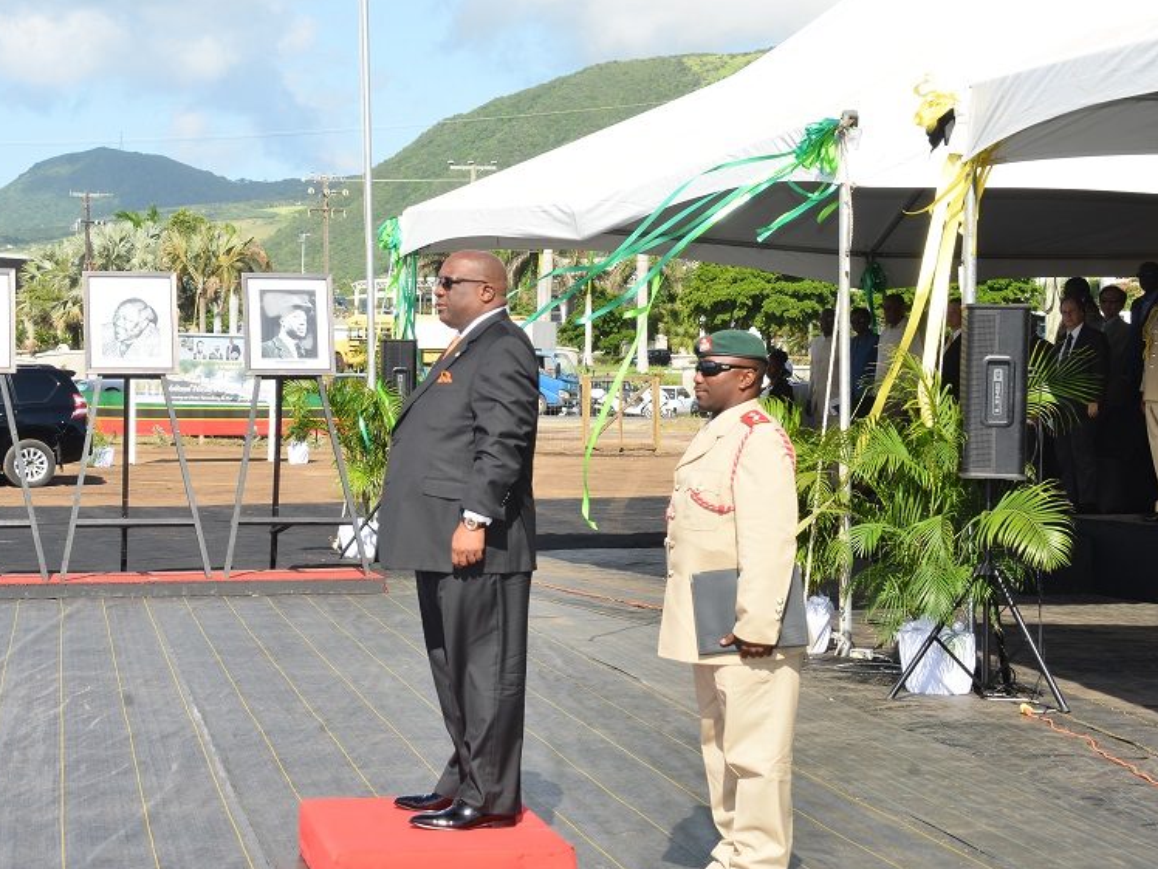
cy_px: 443
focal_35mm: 79
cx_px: 452
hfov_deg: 24.7
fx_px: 2643
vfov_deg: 18.7
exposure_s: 1/250
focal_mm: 60
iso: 200
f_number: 20
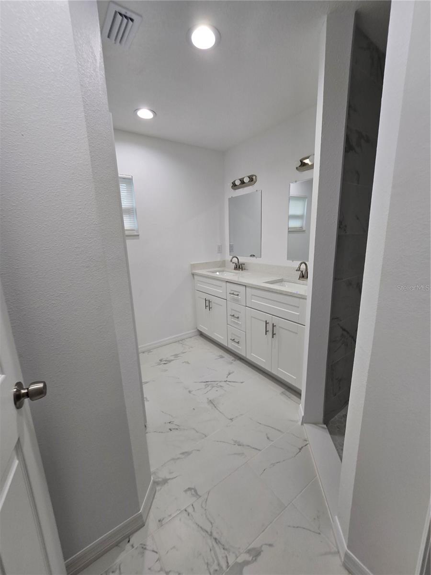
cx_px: 216
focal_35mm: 13
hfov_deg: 89.9
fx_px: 216
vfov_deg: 106.2
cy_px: 288
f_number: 2.2
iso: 50
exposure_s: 1/60
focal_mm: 2.2
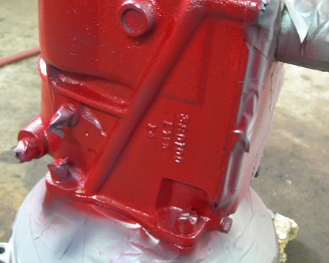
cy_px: 109
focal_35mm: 51
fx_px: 497
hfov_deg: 36.6
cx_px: 147
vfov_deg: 29.6
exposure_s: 1/3.8
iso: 149
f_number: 2.8
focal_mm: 7.8
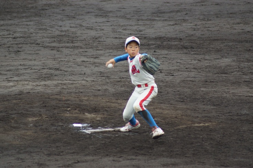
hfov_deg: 5.5
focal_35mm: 375
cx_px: 126
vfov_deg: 3.7
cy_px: 84
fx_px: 2634
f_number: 5.6
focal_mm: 250
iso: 640
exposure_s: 1/400
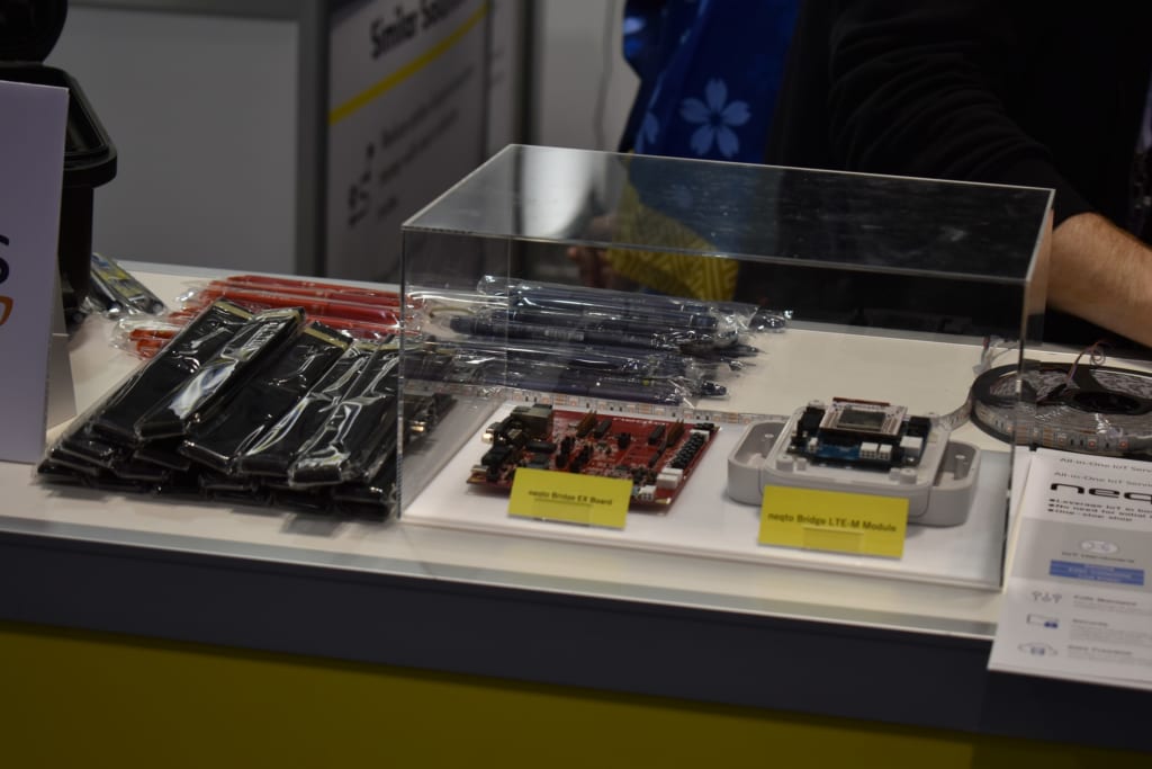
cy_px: 384
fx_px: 2640
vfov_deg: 16.6
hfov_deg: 24.6
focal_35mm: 82
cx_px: 576
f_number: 5.6
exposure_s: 1/40
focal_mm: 55
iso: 320
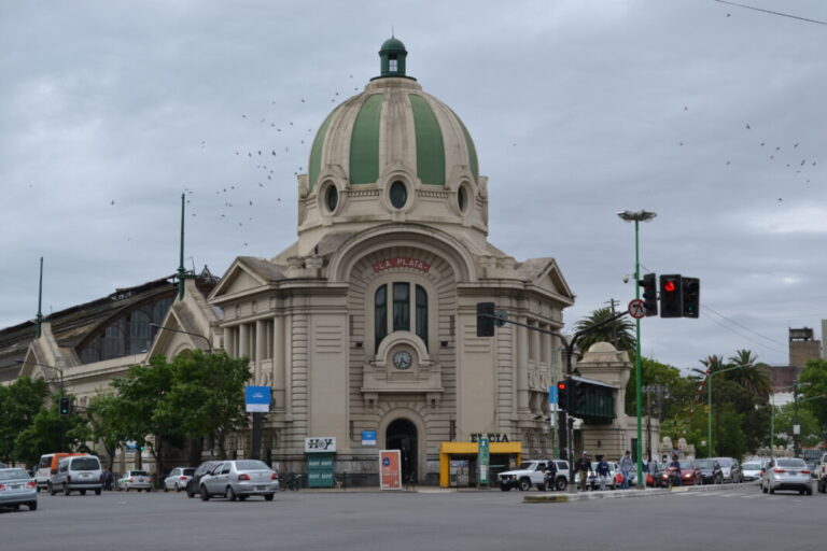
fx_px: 1654
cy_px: 276
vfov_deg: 18.9
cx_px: 414
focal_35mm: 72
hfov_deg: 28.1
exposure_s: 1/200
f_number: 7.1
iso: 100
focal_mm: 48
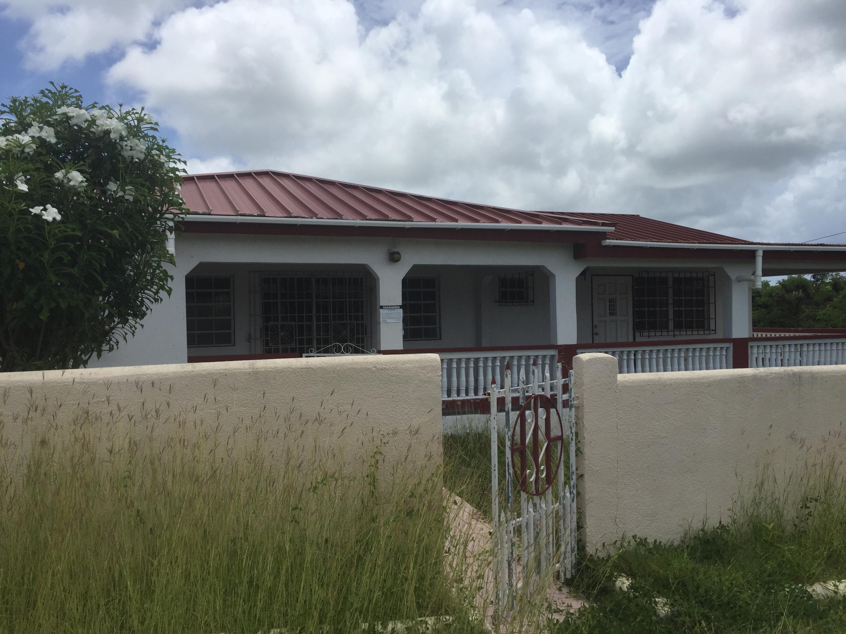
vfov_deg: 48.2
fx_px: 709
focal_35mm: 29
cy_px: 317
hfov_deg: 61.7
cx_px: 423
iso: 32
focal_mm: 4.15
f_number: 2.2
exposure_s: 1/3968
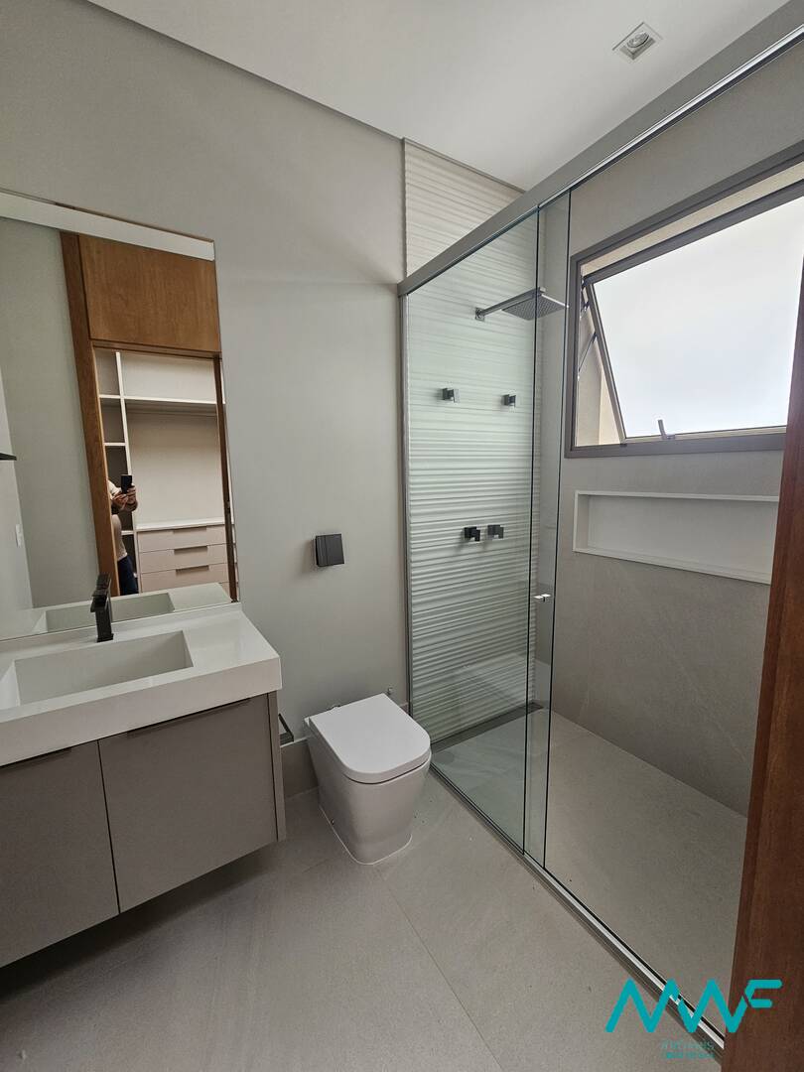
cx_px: 402
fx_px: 403
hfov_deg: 89.9
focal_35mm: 13
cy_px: 536
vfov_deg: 106.2
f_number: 2.2
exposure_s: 1/77.4
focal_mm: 2.2
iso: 100
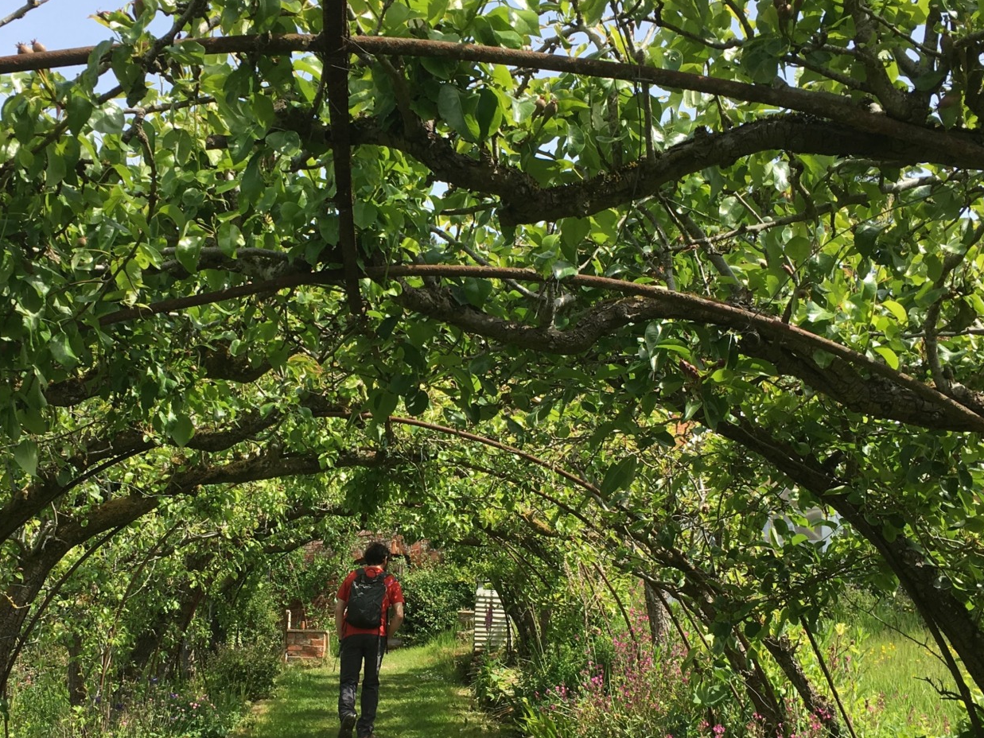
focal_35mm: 48
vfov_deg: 30.2
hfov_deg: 39.5
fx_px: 1365
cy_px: 449
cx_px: 387
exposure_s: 1/785
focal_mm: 4.15
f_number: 2.2
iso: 25
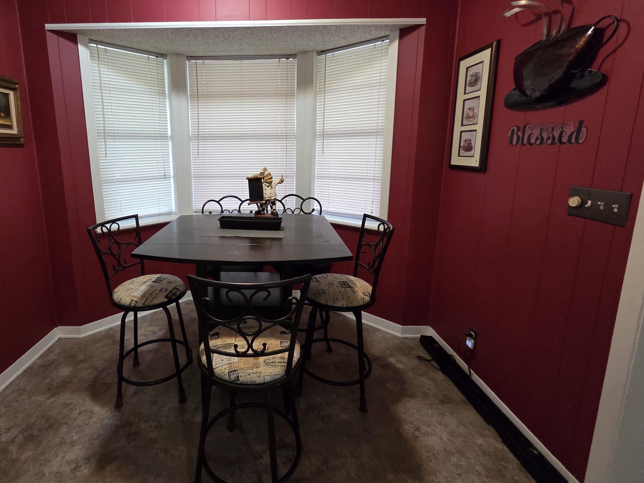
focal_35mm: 16
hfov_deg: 93.3
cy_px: 210
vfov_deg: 77.7
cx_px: 260
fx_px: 298
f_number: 2.2
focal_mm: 2.2
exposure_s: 1/60
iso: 1000
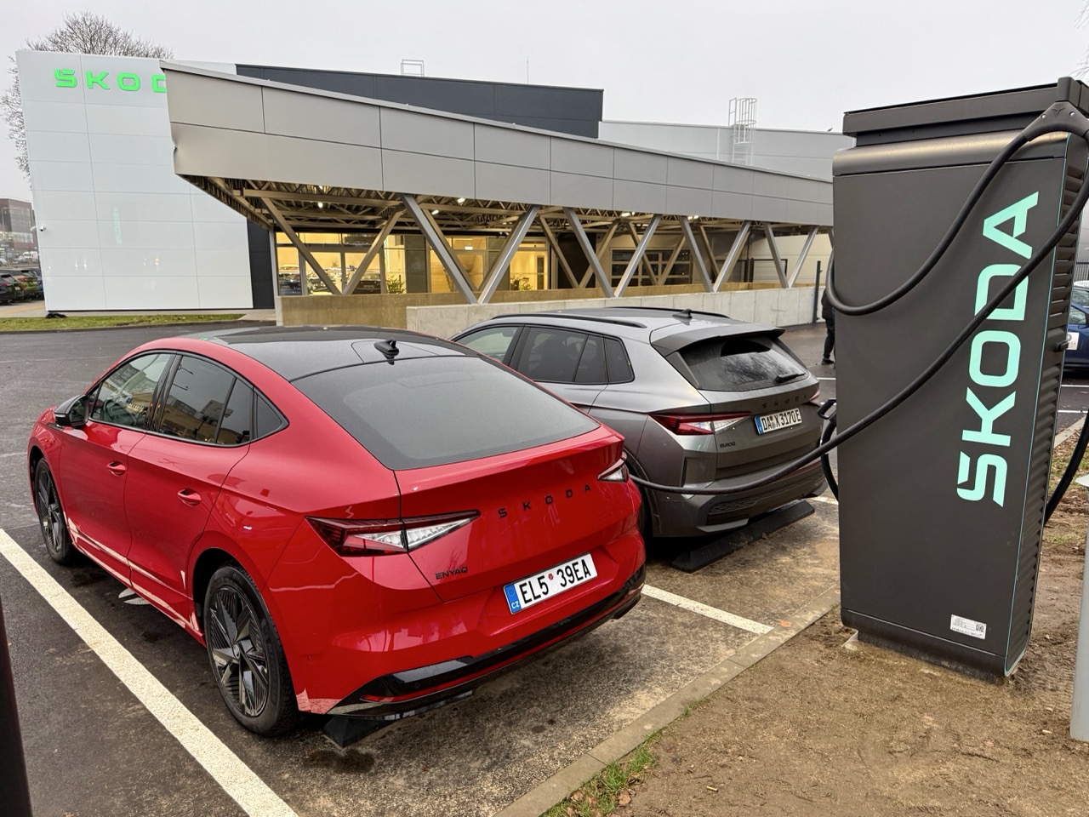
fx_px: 755
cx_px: 544
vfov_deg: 56.8
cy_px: 408
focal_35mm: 24
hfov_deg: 71.6
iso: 200
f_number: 1.78
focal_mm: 6.76
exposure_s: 1/85
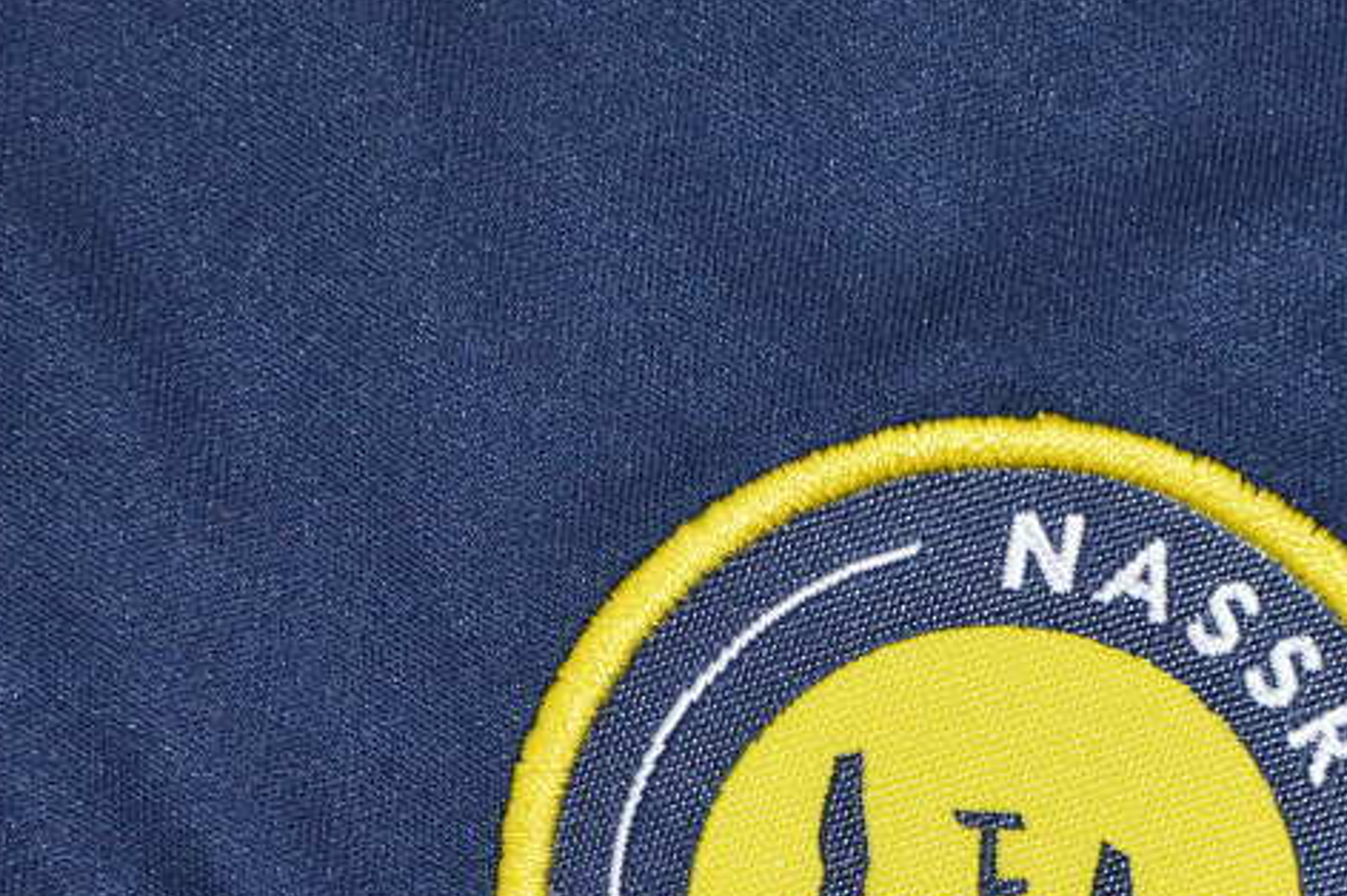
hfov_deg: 5.7
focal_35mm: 360
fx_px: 13466
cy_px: 956
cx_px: 996
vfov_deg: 3.8
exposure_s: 1/200
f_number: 8
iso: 400
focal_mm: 105
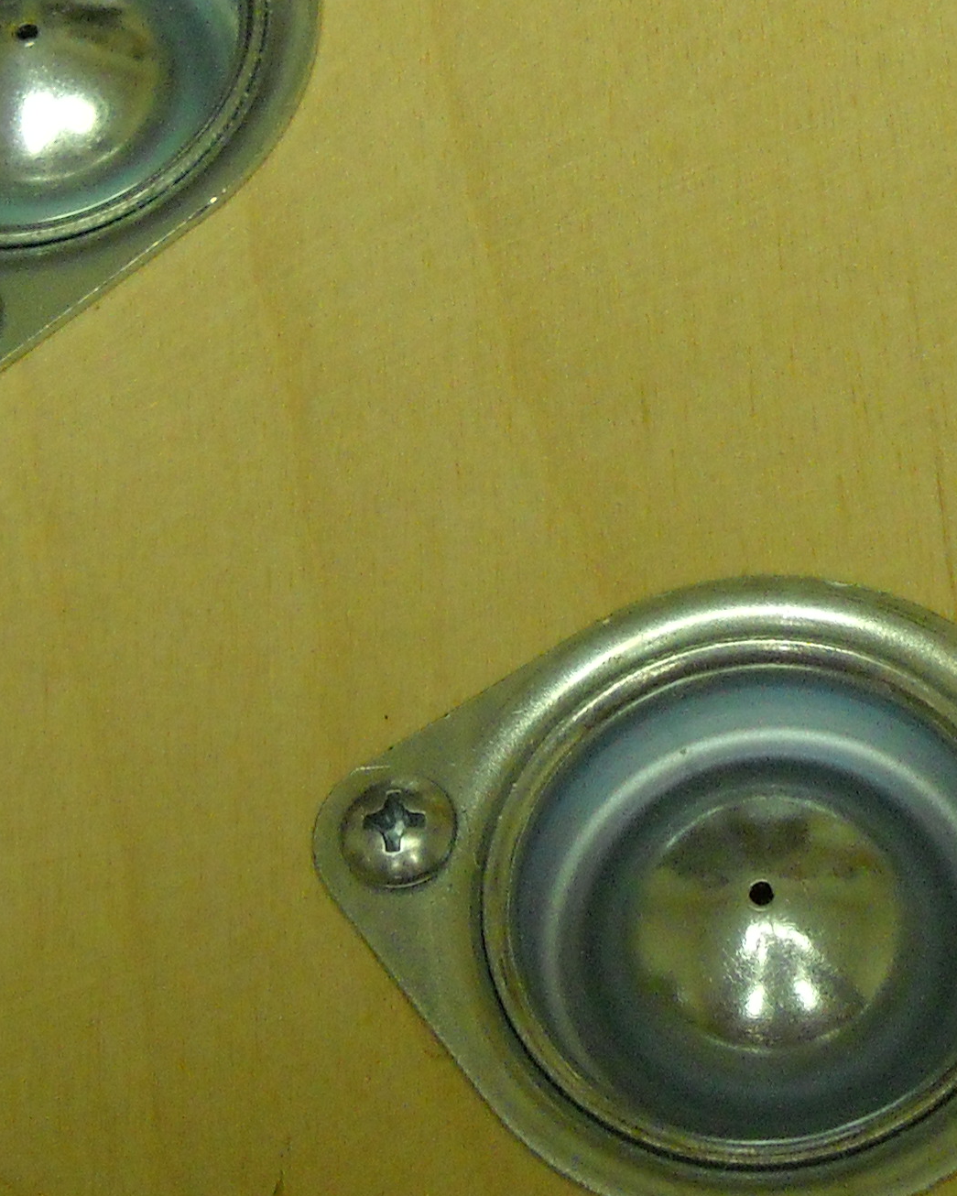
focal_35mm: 100
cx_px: 878
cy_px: 285
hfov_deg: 15.2
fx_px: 3540
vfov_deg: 19.0
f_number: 3.1
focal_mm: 6.72
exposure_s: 1/125
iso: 455
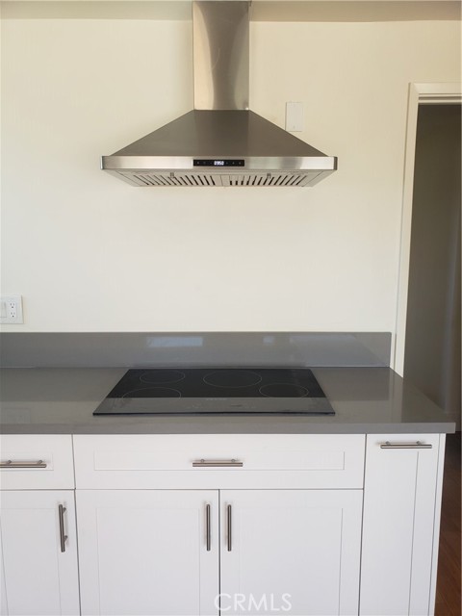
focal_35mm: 26
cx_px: 231
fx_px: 463
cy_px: 308
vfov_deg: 67.3
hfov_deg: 53.1
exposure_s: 1/120
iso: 100
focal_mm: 4.3
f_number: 2.4
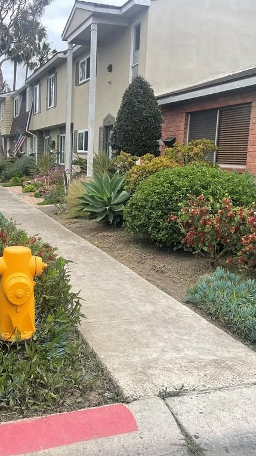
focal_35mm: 38
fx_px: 459
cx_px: 109
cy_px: 228
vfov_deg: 52.8
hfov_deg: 31.1
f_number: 1.6
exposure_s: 1/121
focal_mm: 4.2
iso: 50
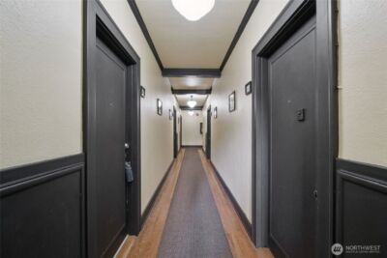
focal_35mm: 15
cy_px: 129
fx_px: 161
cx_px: 194
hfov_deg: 100.4
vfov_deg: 77.4
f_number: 9
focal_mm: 10
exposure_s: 1/20
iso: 6400
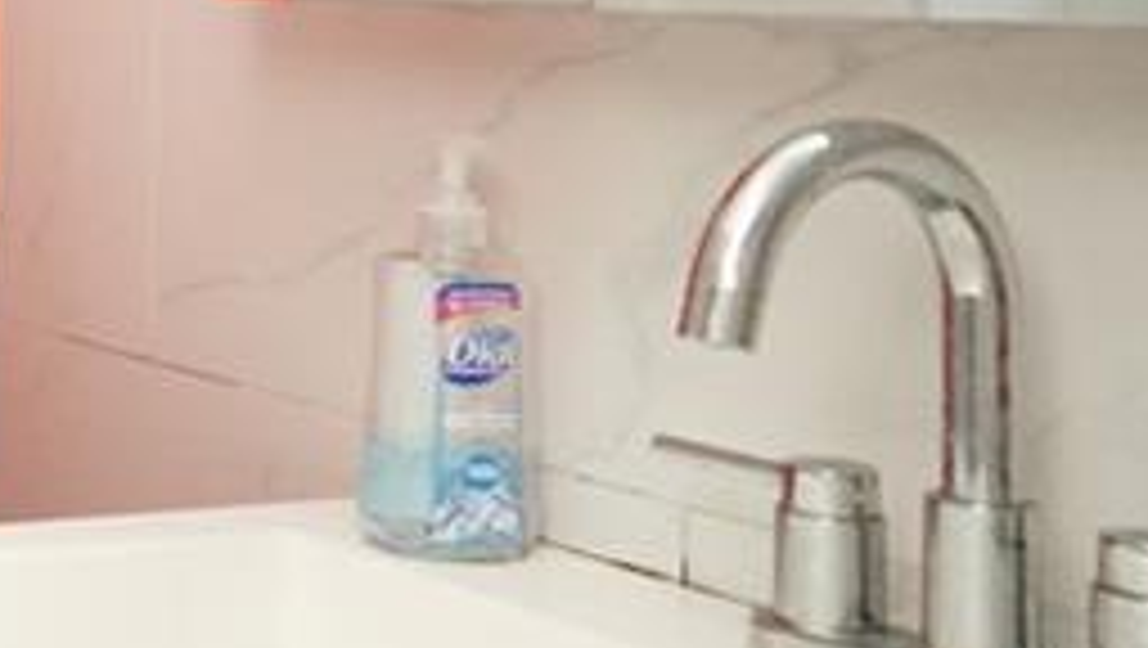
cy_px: -18
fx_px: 1920
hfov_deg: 21.5
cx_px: -918
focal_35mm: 63
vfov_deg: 18.6
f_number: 4.5
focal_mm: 10
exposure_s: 1/125
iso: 2500
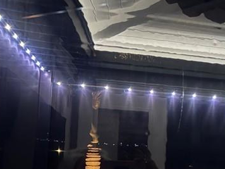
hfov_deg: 24.8
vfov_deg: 20.9
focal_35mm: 69
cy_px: 147
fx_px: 448
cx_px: 284
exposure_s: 1/12
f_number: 1.78
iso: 1000
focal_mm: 6.76
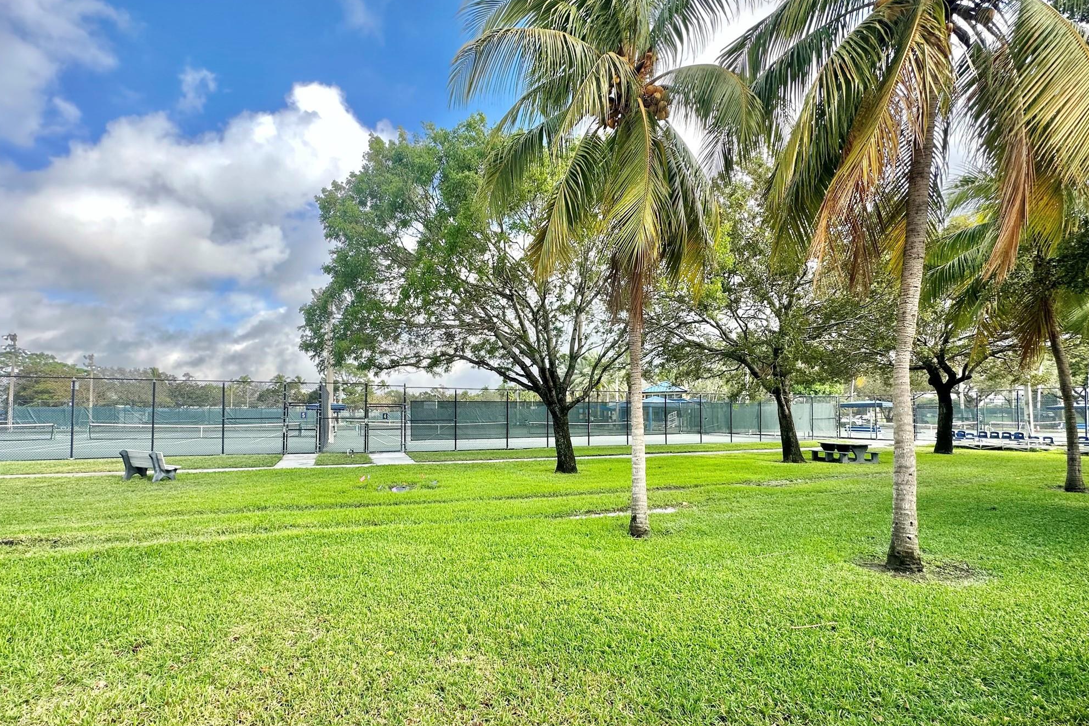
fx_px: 454
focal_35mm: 15
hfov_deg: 100.4
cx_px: 557
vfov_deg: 77.3
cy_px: 371
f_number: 2.2
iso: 40
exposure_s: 1/475
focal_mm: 2.22
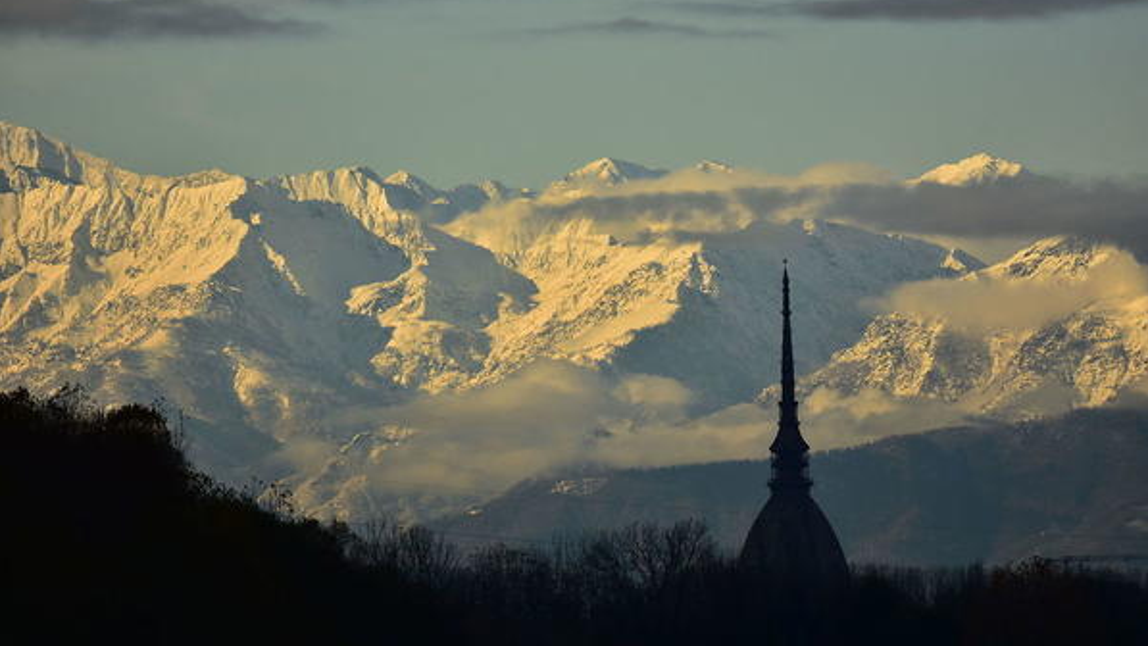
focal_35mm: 632
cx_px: 575
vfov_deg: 1.9
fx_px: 19241
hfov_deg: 3.4
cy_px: 343
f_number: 6.3
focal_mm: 400
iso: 200
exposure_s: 1/1000
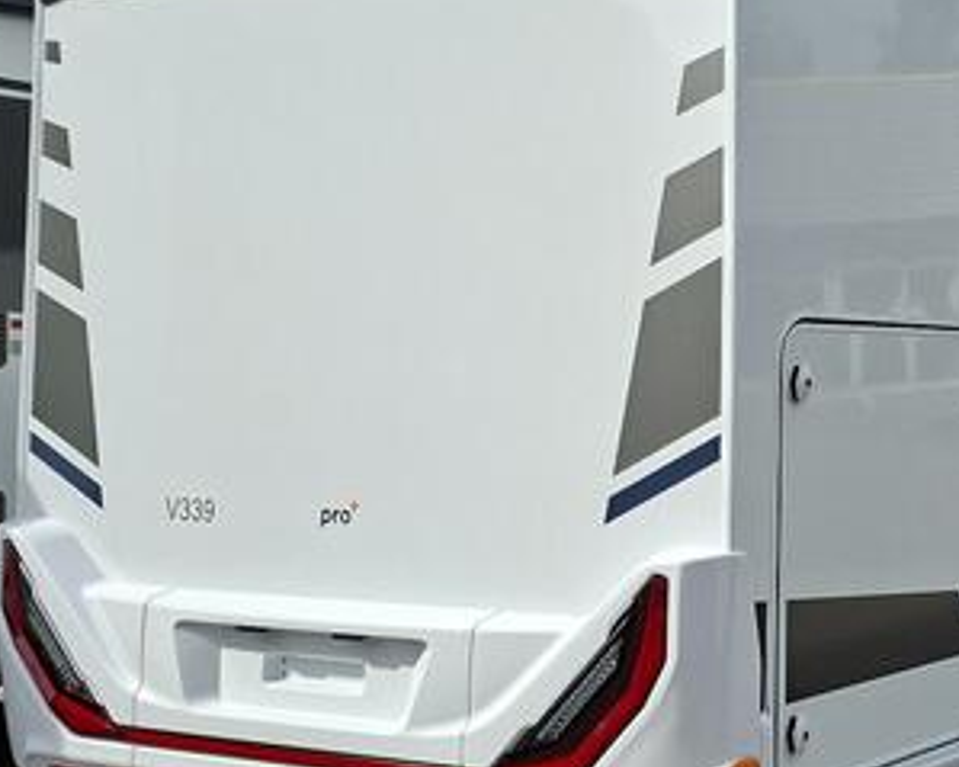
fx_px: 1702
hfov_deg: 28.8
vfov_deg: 25.2
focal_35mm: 60
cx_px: 1030
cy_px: 257
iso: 50
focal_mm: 5.54
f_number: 1.8
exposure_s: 1/2500
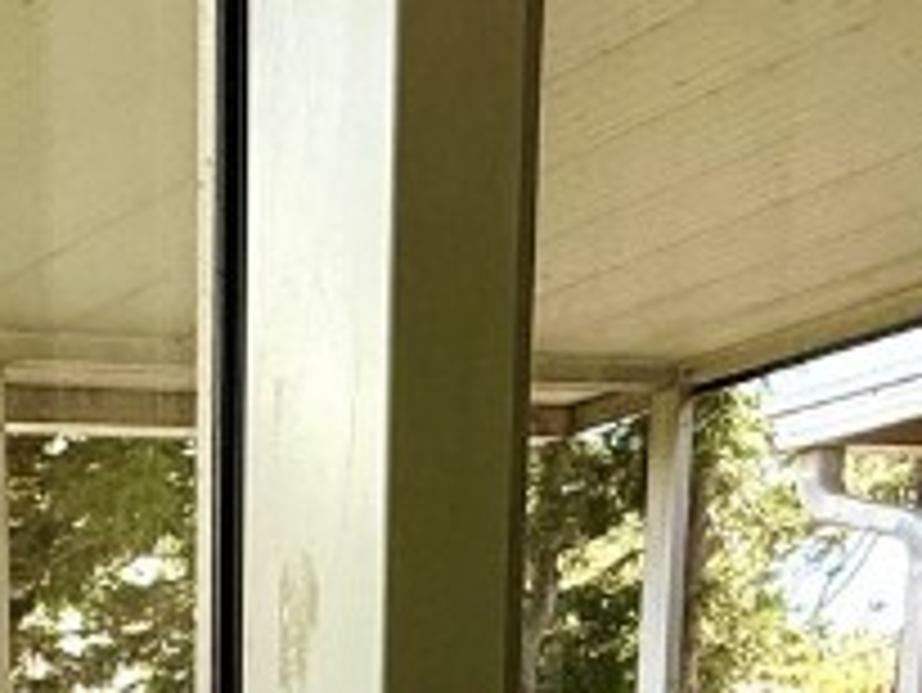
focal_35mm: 70
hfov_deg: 23.4
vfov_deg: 18.1
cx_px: -378
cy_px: 1116
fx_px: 1866
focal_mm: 2.22
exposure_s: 1/282
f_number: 2.2
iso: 64
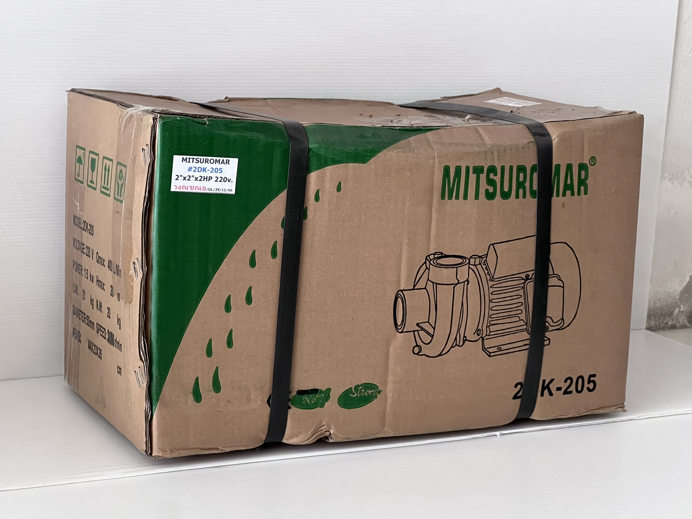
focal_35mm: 78
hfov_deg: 25.0
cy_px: 257
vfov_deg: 18.9
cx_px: 348
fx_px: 1559
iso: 800
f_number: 2.8
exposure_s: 1/59
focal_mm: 9
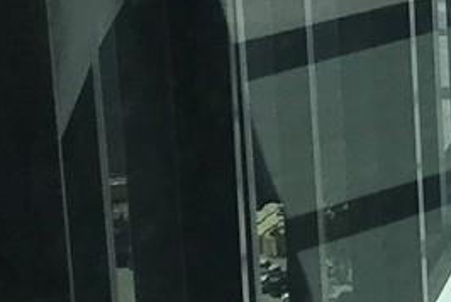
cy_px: -127
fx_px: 2195
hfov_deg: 9.5
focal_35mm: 175
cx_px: 1309
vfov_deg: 7.7
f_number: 1.8
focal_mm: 3.99
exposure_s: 1/465
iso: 20
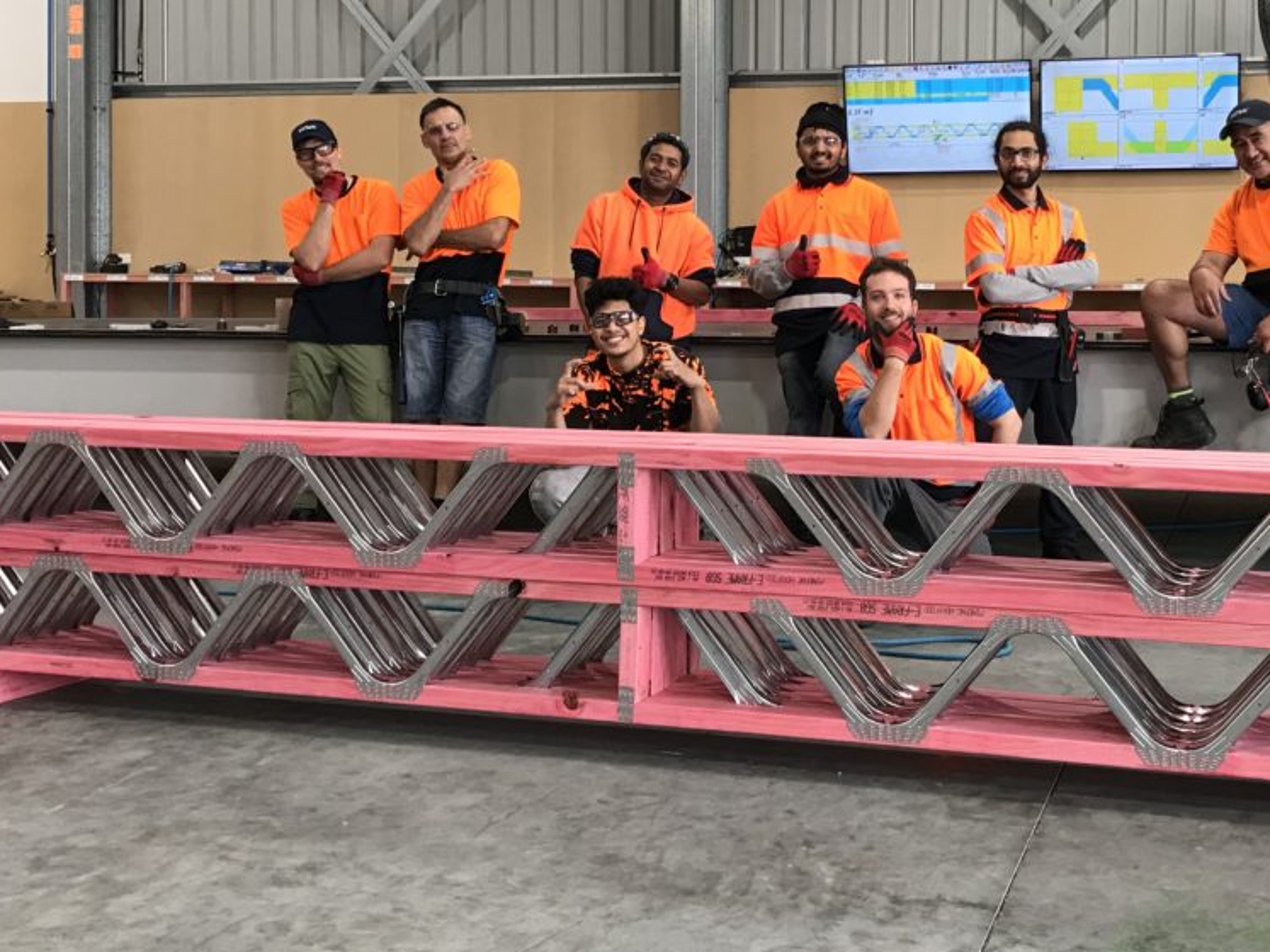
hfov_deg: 39.3
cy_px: 350
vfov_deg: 30.1
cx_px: 828
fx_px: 1761
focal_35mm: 48
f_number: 1.8
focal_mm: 3.99
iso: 25
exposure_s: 1/33
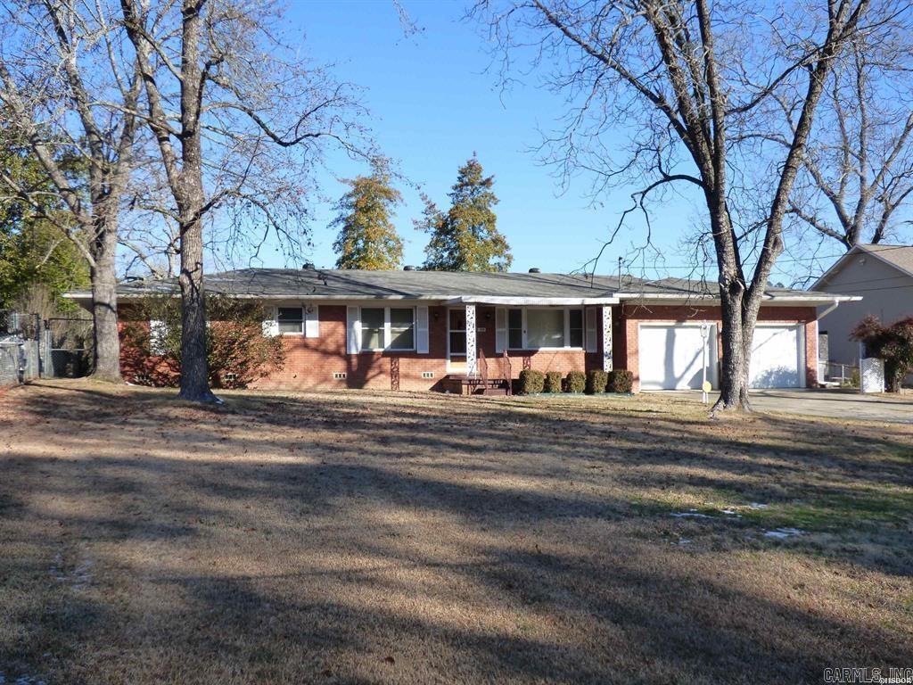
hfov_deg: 51.4
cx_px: 456
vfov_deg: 39.7
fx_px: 950
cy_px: 342
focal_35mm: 36
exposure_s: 1/640
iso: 160
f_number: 3.4
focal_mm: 6.18
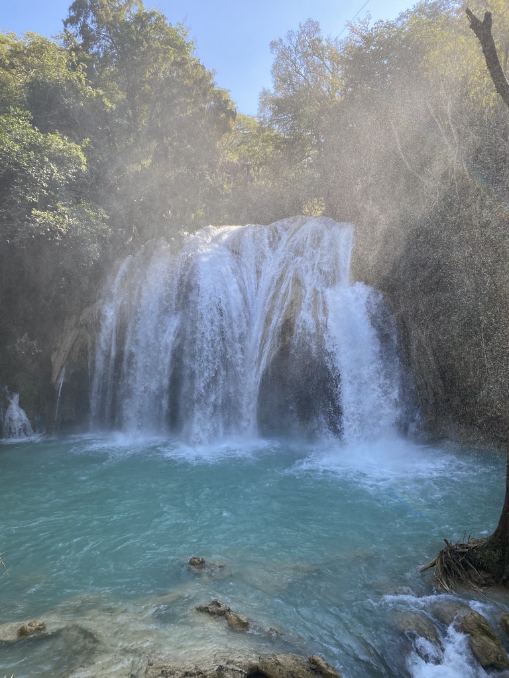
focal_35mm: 26
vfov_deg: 67.3
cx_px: 254
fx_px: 510
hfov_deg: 53.1
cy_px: 339
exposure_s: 1/423
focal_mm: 4.25
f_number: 1.8
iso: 32
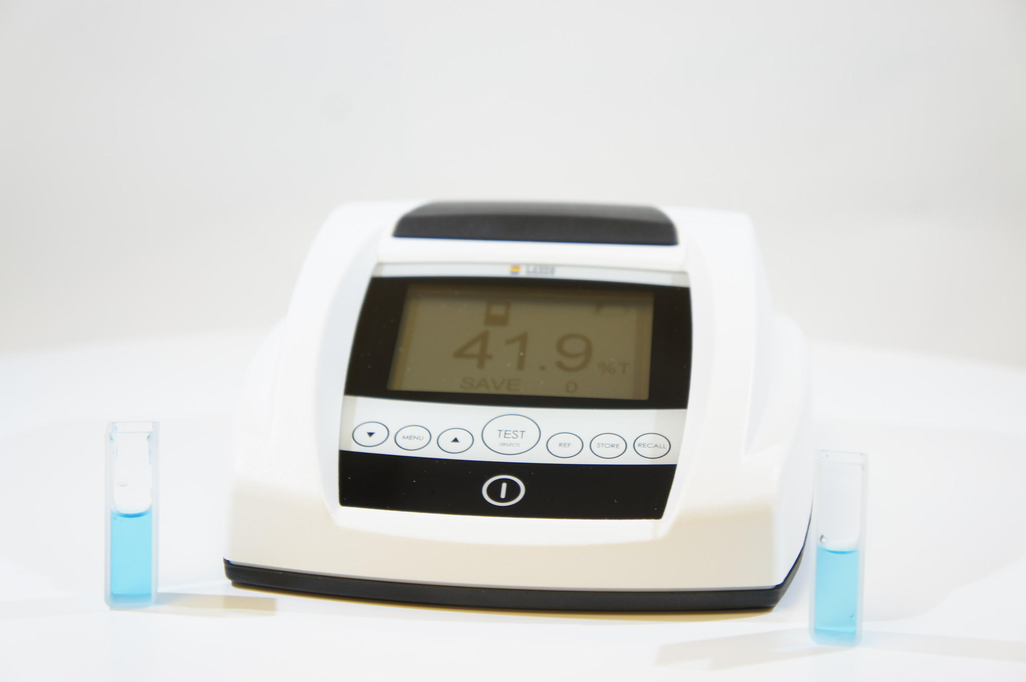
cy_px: 341
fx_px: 1793
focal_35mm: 63
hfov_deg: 31.9
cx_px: 513
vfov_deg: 21.5
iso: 200
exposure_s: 1/25
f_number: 5
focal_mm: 42
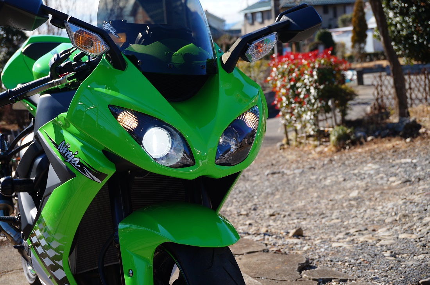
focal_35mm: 57
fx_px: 680
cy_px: 142
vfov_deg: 23.7
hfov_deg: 35.1
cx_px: 215
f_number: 5.6
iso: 200
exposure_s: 1/500
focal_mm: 38
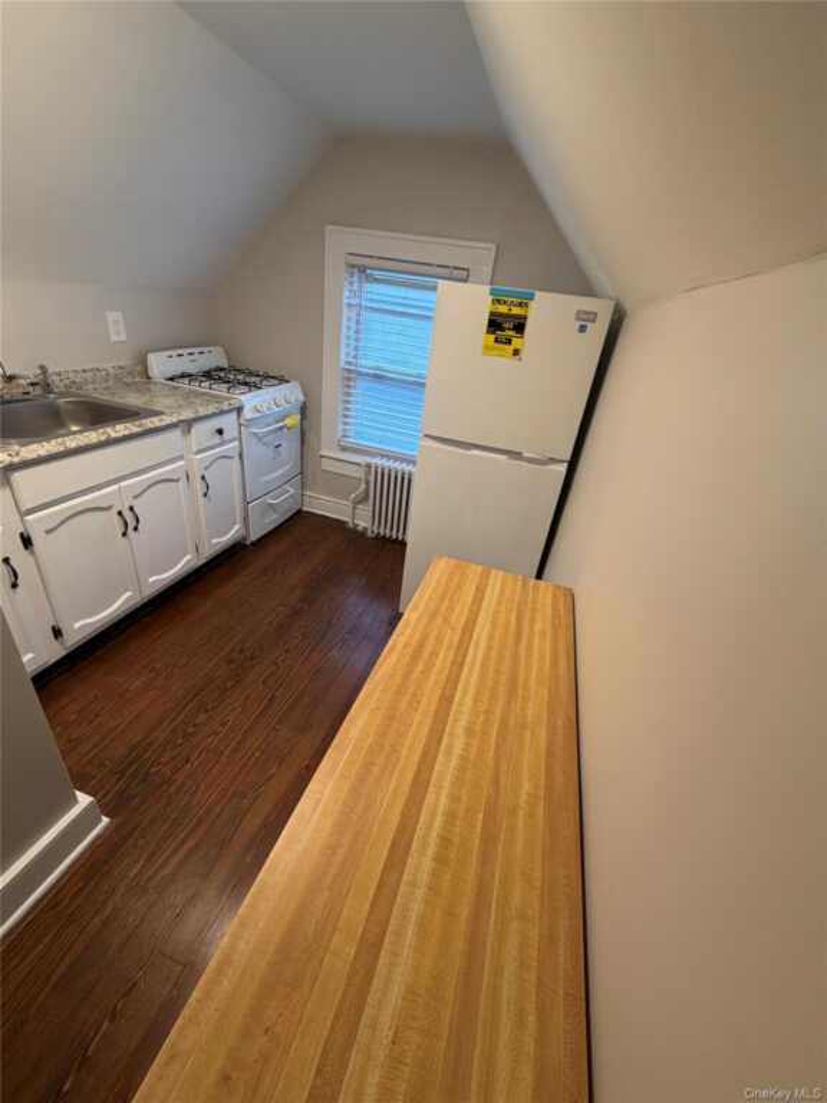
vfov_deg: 102.1
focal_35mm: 14
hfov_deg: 85.7
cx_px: 414
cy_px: 552
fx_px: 446
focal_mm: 2.22
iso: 160
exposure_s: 1/60
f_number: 2.2
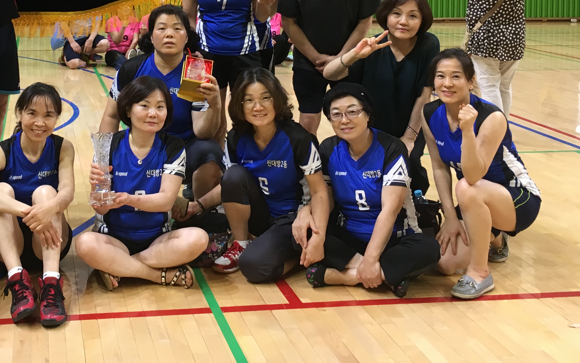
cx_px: 160
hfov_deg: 35.6
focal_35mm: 56
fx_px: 885
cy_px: -14
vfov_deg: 22.1
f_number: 2.2
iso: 64
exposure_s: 1/30
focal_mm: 4.15
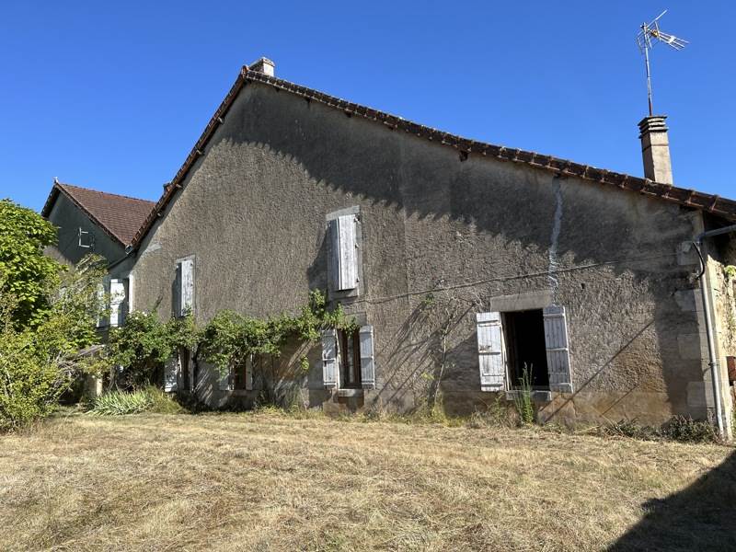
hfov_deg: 67.3
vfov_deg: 53.1
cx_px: 368
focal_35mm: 26
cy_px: 276
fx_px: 553
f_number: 1.6
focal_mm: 5.1
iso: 50
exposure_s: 1/2222
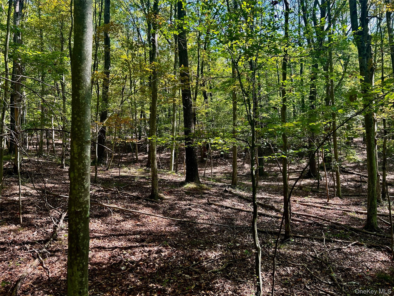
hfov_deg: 67.3
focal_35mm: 26
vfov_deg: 53.1
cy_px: 148
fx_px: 296
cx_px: 197
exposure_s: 1/214
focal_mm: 5.7
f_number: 1.5
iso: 40
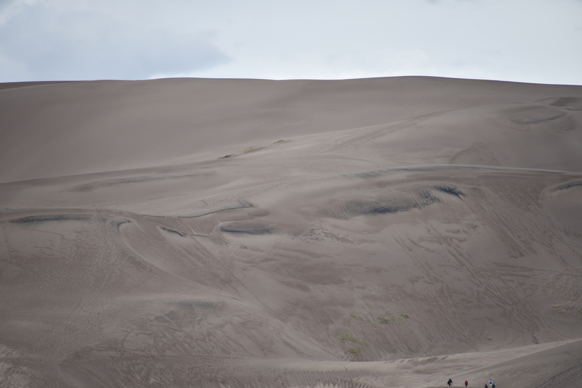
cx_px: 291
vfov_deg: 4.6
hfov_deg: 6.9
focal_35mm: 300
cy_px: 194
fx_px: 4851
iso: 110
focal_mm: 300
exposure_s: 1/640
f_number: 5.6
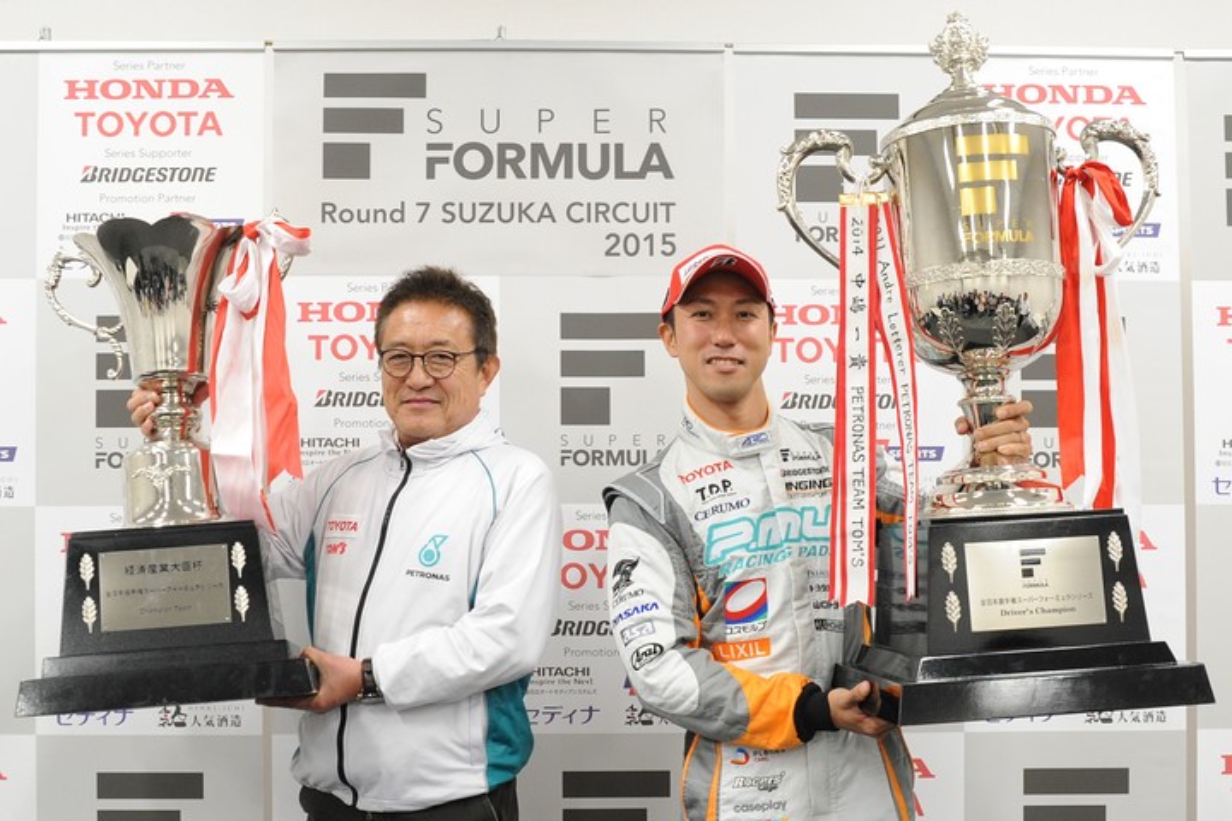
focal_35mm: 62
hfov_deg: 32.4
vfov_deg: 21.9
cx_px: 616
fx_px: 2122
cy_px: 410
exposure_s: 1/60
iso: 1600
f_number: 5.6
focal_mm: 62
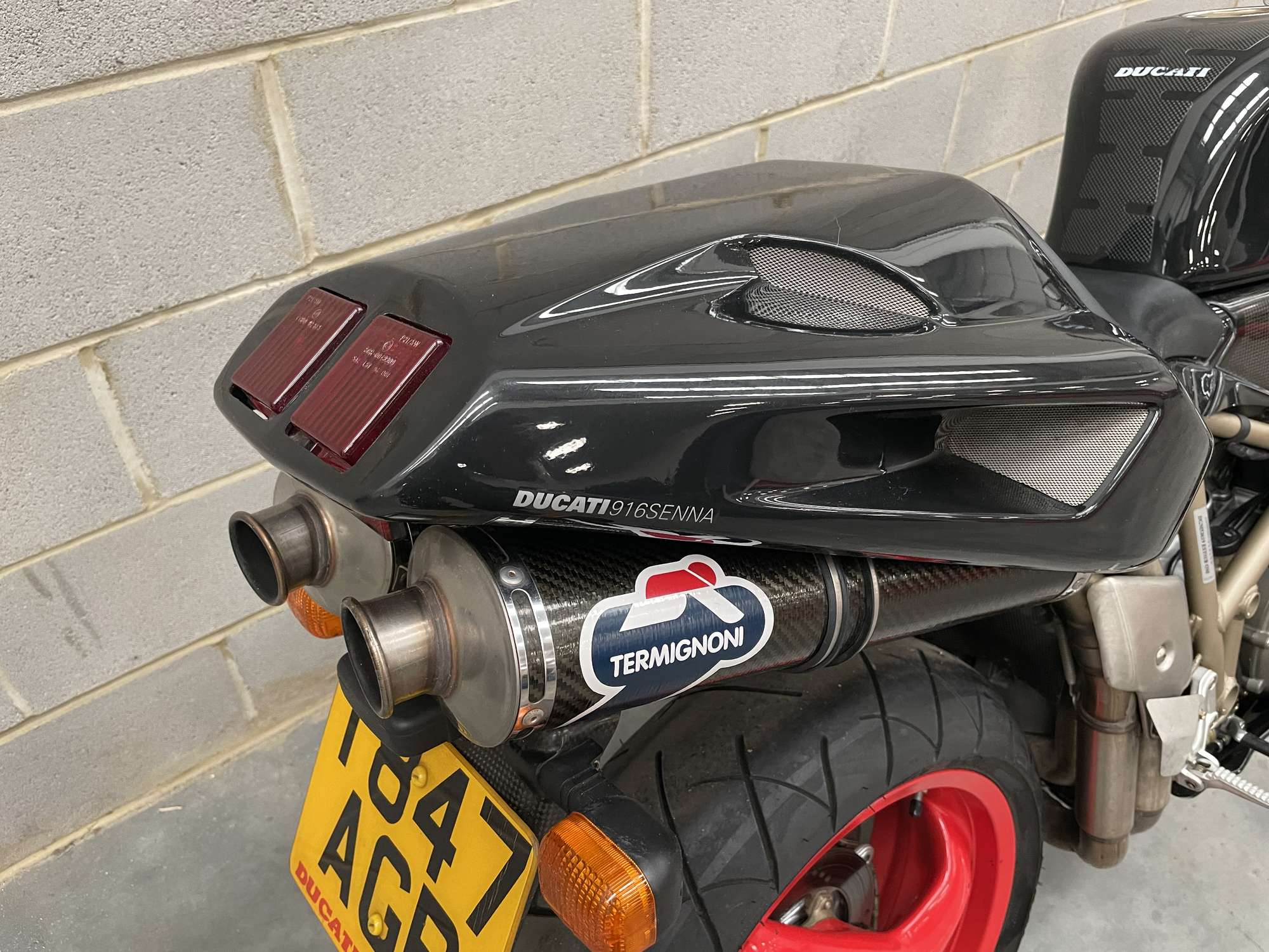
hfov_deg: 67.3
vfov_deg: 53.1
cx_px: 634
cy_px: 476
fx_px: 953
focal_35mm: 26
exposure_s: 1/60
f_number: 1.6
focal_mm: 4.2
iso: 320
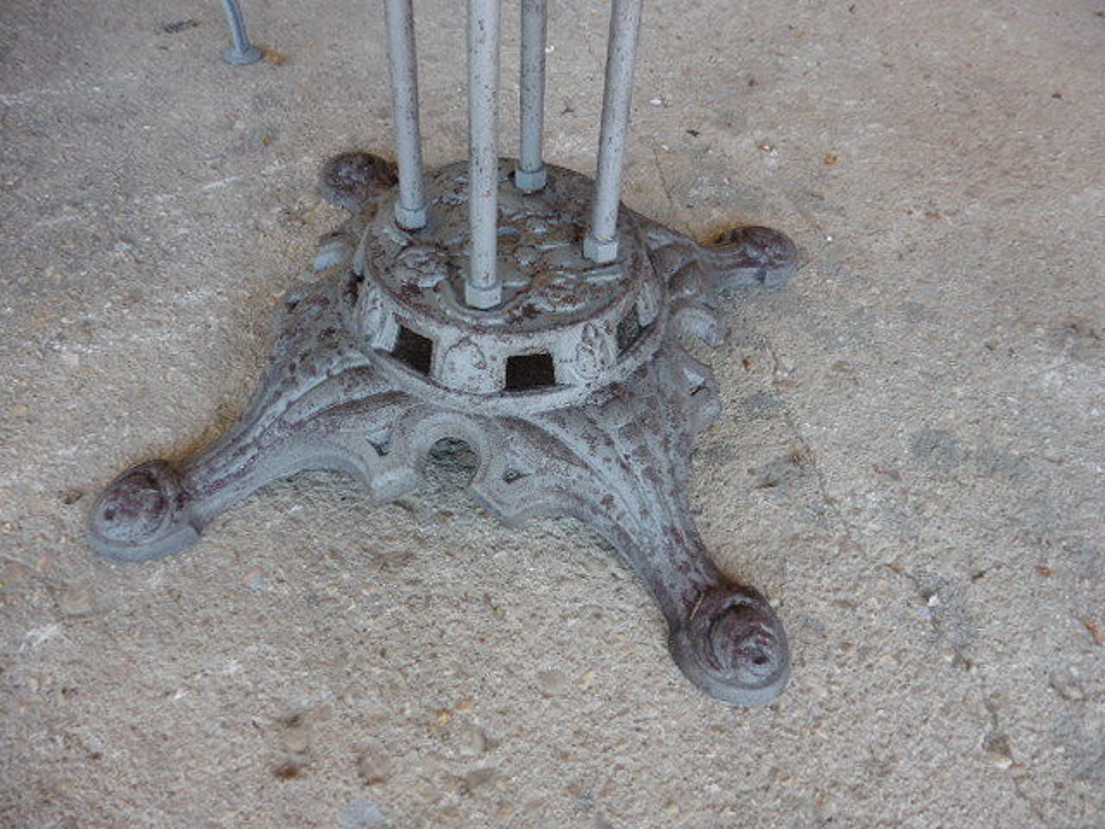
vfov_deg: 56.8
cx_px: 552
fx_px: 766
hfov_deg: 71.6
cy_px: 414
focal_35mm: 24
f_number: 3.3
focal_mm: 4.3
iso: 100
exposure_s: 1/100
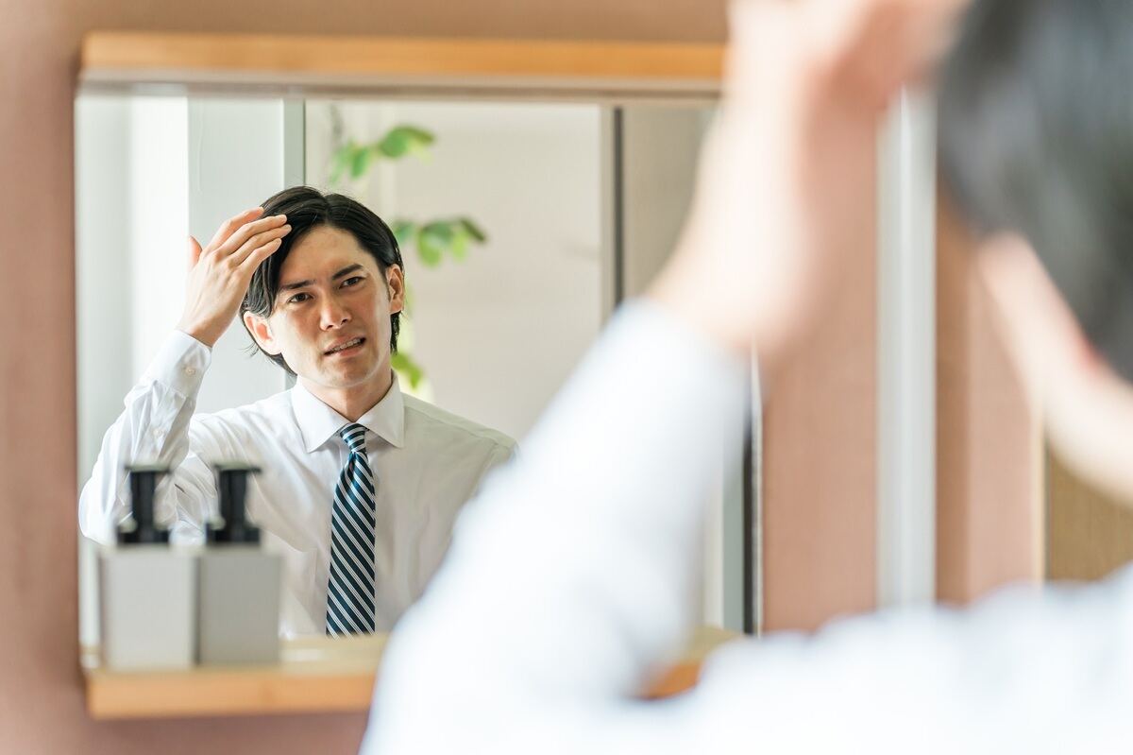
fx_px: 2611
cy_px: 378
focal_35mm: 83
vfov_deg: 16.4
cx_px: 566
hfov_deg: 24.5
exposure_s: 1/100
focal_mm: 83
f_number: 2.8
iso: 200
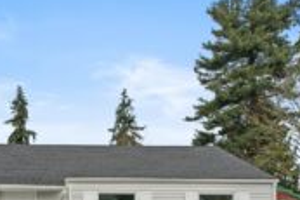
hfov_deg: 36.1
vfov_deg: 25.0
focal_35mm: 51
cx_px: 19
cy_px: 208
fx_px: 425
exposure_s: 1/1600
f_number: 2.8
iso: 120
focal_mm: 8.38
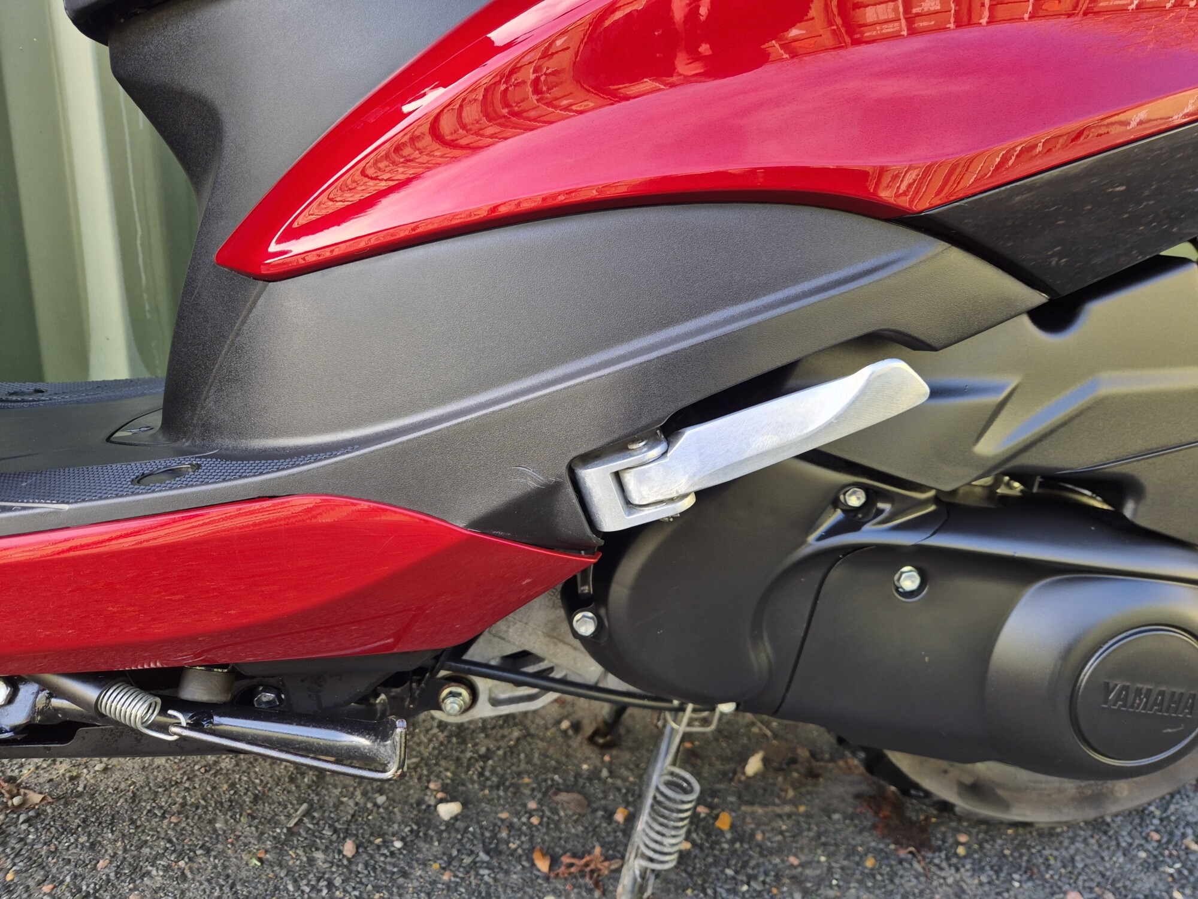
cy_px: 450
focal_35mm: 23
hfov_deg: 73.9
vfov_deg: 58.9
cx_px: 599
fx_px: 796
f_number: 1.8
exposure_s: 1/180
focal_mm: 5.4
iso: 80
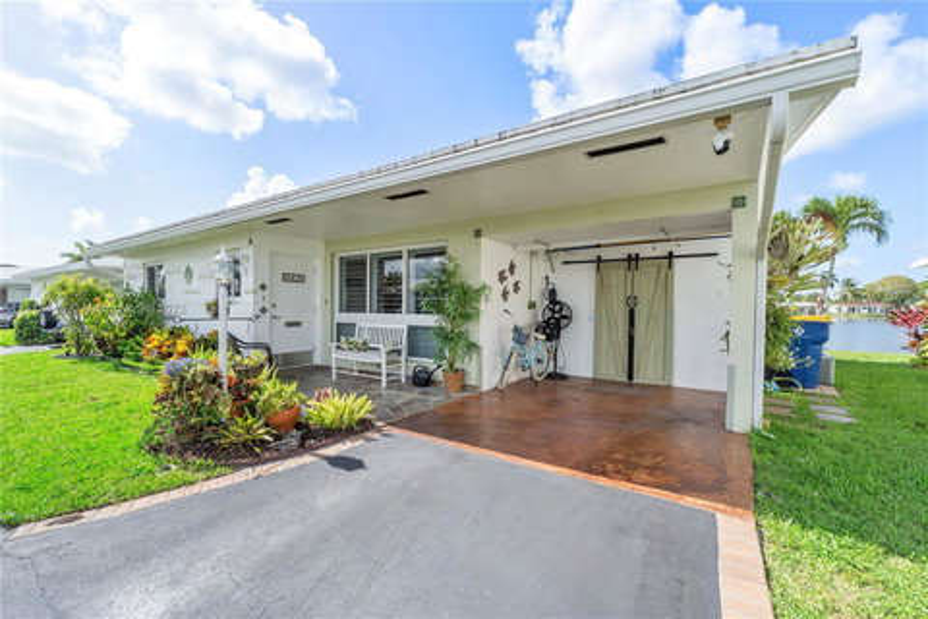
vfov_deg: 77.3
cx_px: 464
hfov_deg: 100.4
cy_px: 310
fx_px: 387
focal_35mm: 15
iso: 100
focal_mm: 10
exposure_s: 1/80
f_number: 11
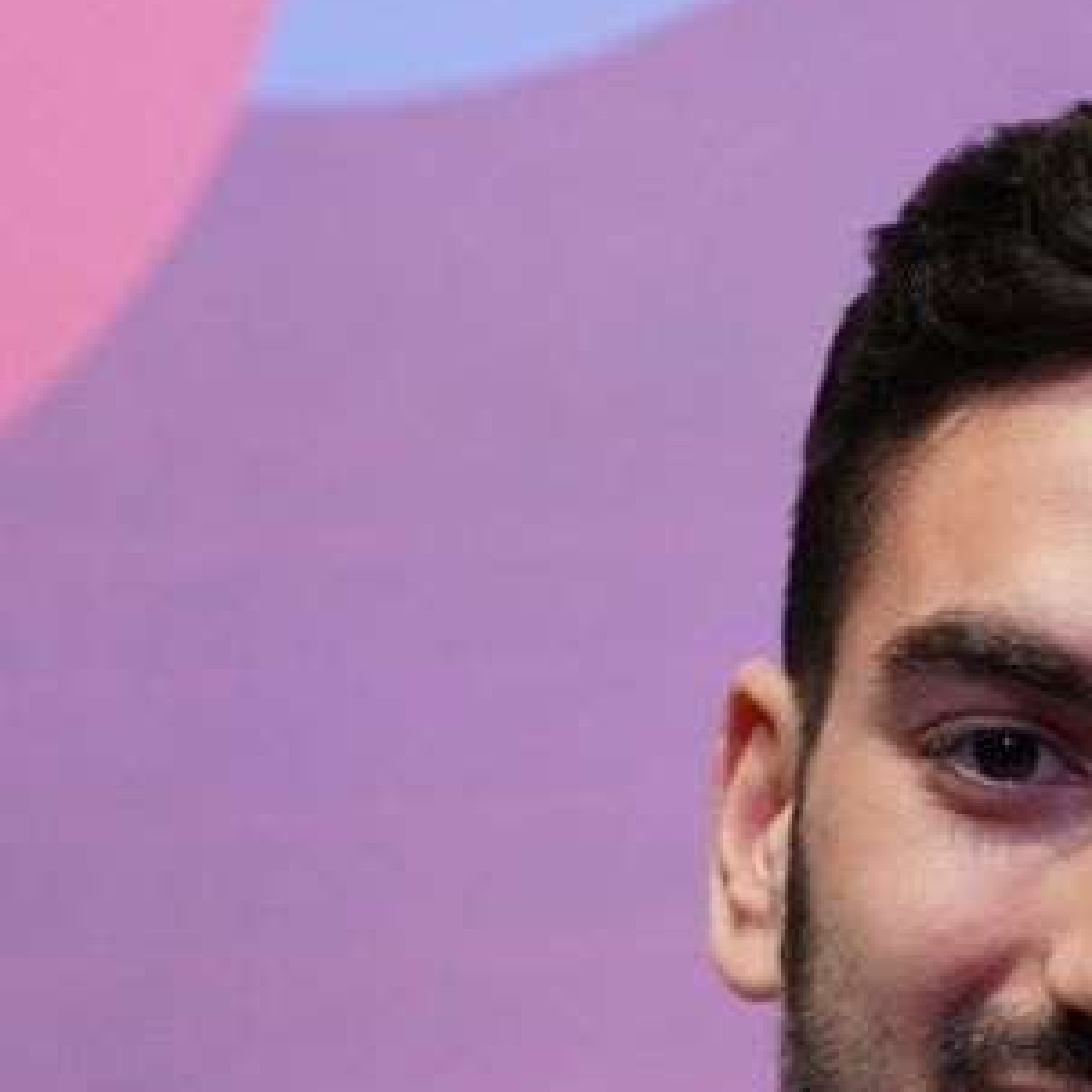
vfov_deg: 1.9
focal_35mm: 941
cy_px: 1797
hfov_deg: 1.9
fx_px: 33585
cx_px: 1808
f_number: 3.5
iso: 1250
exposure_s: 1/250
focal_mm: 186
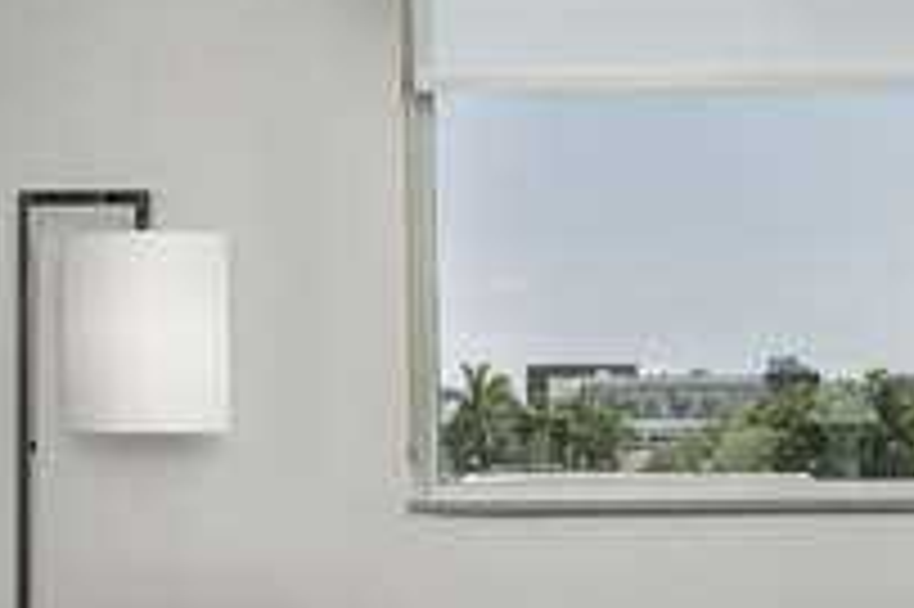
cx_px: 452
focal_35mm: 146
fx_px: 3704
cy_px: 788
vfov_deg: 9.2
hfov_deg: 14.1
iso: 200
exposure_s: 1/250
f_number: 11
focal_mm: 29
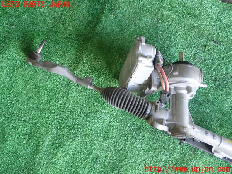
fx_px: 275
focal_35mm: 41
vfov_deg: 35.1
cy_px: 87
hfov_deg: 45.8
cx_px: 116
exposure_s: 1/40
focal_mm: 7.31
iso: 250
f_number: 2.8
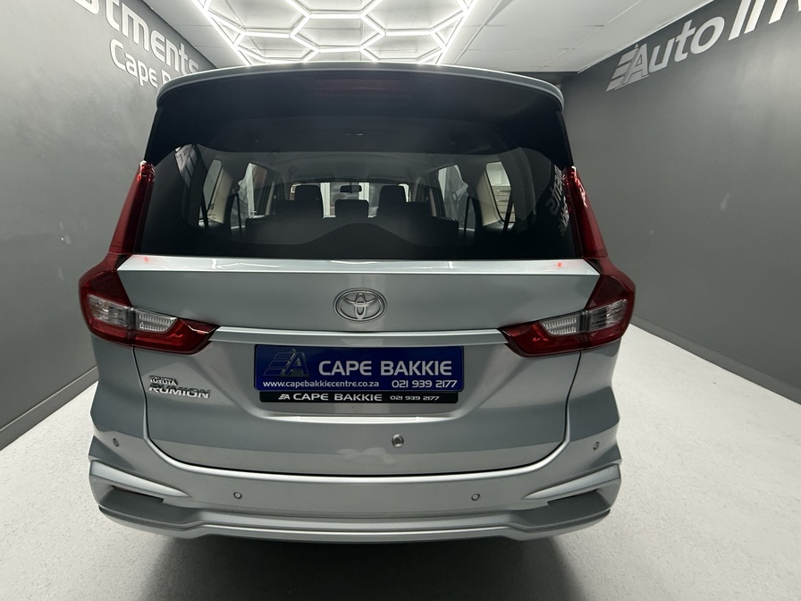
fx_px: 370
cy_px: 284
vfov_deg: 78.0
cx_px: 350
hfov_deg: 94.0
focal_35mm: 16
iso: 250
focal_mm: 2.22
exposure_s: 1/50
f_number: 2.2
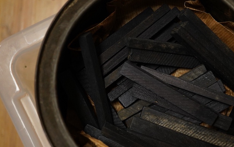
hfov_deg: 30.9
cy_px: 87
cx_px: 152
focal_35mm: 66
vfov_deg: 19.7
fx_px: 421
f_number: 3.5
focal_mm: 30
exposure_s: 1/125
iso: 1250
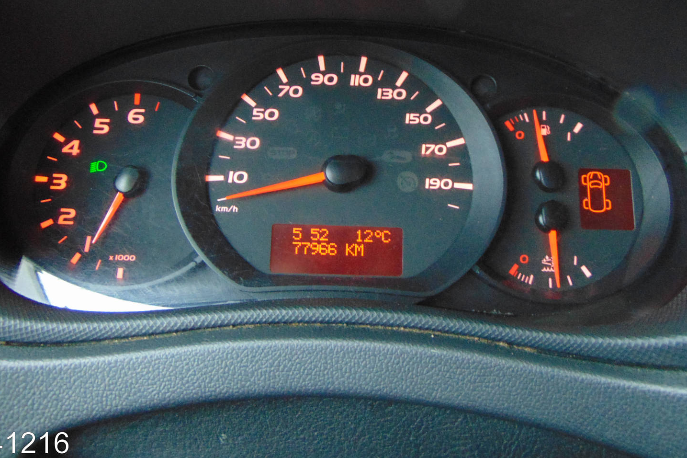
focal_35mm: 29
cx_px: 336
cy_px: 179
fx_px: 553
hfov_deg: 63.7
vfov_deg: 44.7
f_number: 3
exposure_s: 1/10
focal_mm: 4.5
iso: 400
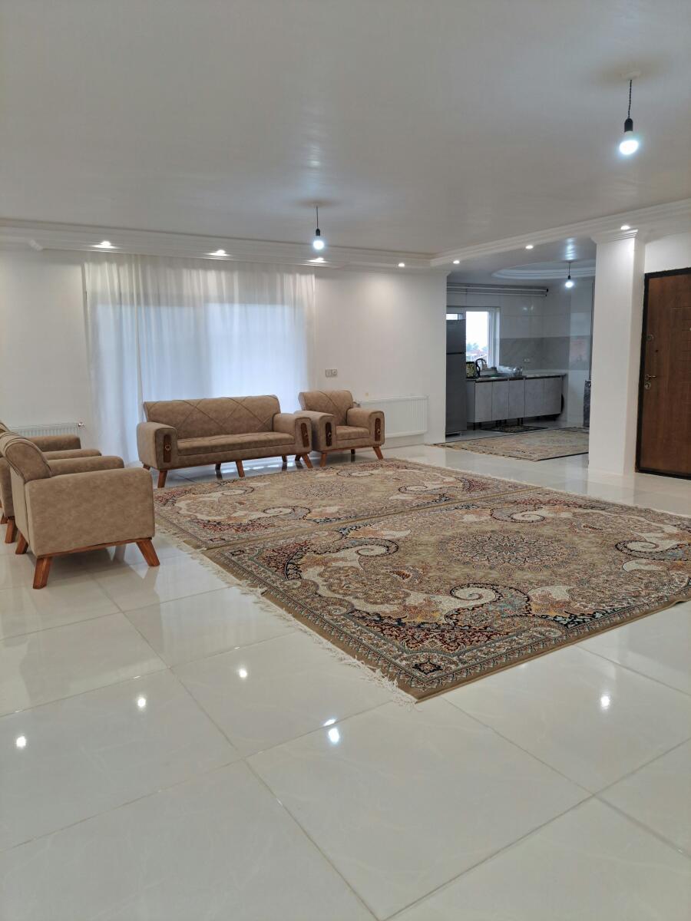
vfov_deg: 71.6
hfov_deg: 56.8
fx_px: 639
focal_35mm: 24
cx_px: 346
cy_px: 460
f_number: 1.8
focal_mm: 5.23
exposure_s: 1/50
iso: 50
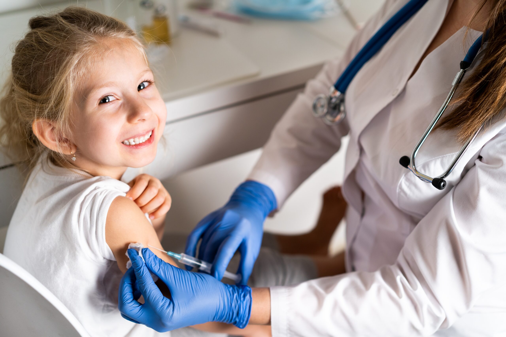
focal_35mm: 55
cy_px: 168
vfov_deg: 24.6
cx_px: 253
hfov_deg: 36.2
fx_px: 773
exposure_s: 1/250
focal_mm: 55
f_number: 2.5
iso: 400
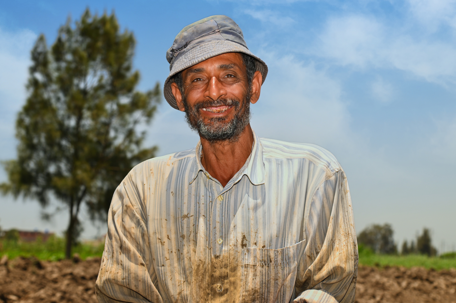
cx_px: 228
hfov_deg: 23.7
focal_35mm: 86
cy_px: 190
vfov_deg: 15.8
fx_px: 1089
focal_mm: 66
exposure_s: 1/200
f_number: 7.1
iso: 50
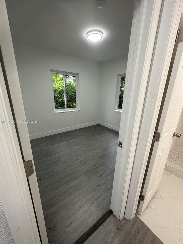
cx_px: 92
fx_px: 99
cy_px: 122
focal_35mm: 14
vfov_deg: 102.1
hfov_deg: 85.7
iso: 200
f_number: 2.2
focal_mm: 2.22
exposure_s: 1/120
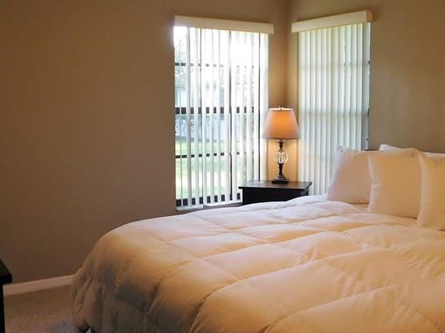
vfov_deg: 33.5
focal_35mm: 43
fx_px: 552
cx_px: 254
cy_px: 143
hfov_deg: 43.8
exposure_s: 1/30
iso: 160
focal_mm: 4
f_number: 3
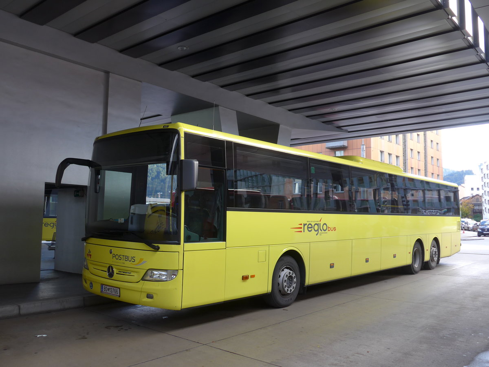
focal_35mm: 31
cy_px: 184
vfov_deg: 45.4
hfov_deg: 58.4
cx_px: 244
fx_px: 438
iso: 80
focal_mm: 6.5
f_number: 2.5
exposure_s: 1/100
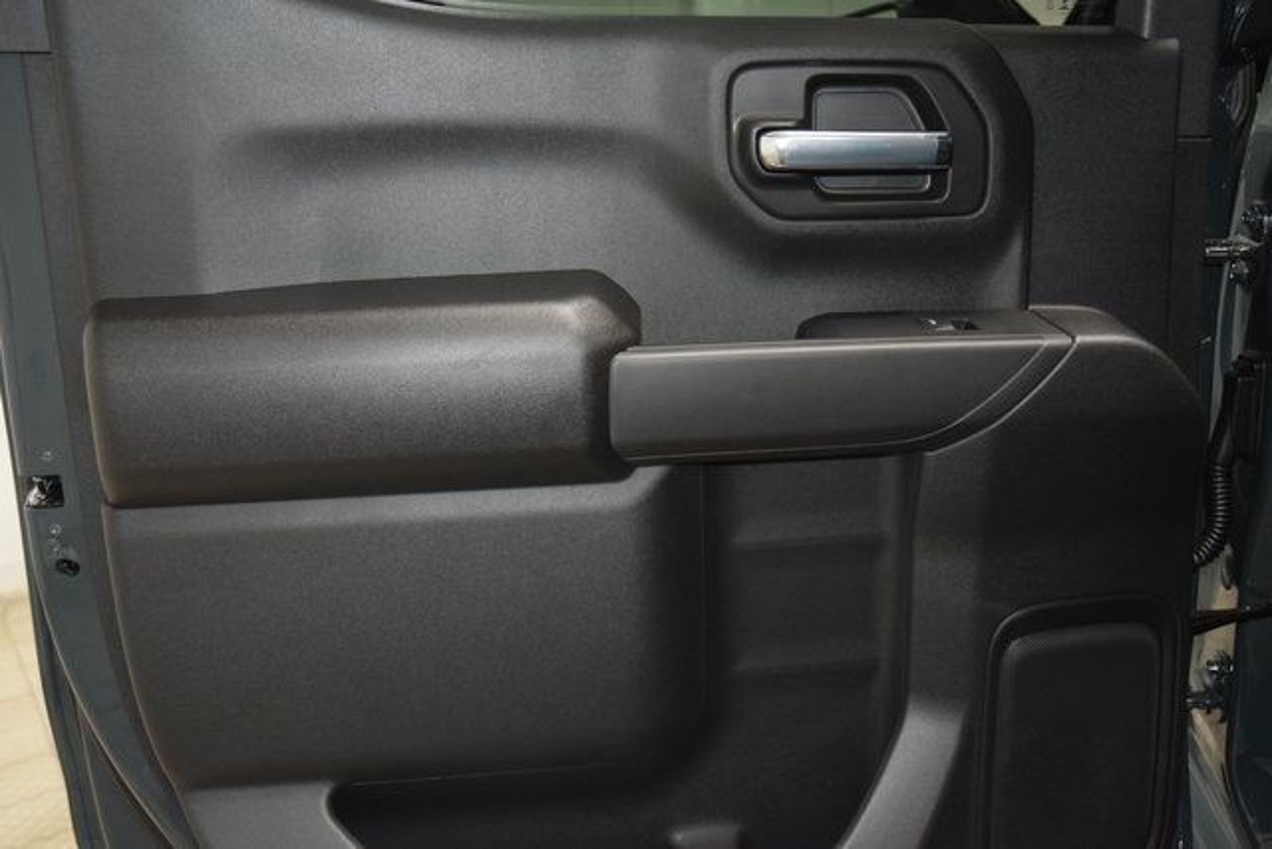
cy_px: 424
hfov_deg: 53.1
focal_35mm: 36
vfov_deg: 36.9
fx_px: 1272
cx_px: 636
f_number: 3.8
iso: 2800
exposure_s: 1/100
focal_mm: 24
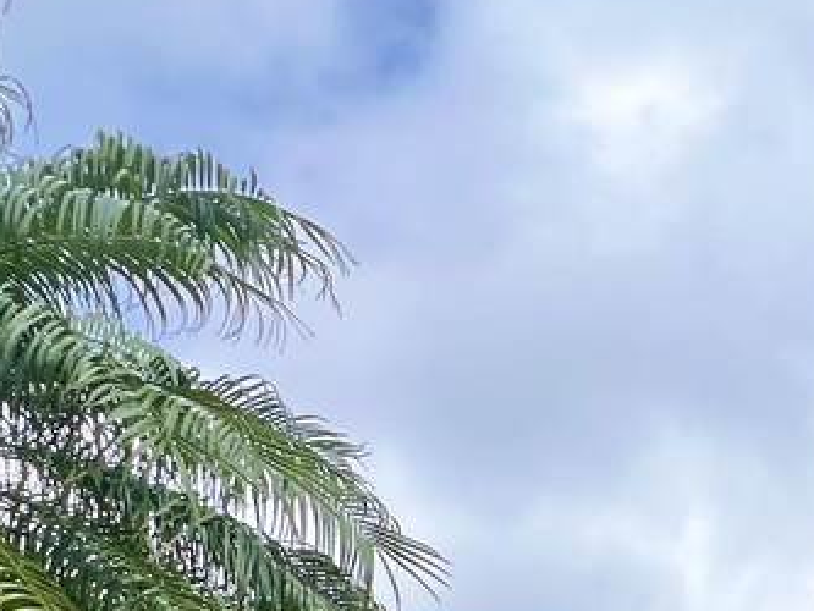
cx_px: 807
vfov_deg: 21.7
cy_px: 1024
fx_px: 1176
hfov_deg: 34.8
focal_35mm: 50
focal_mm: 1.57
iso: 32
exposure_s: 1/589
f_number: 1.8
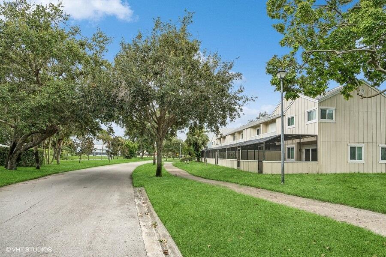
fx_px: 193
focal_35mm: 18
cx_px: 193
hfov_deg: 90.0
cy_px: 128
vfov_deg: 67.4
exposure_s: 1/200
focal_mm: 12
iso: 200
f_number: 9
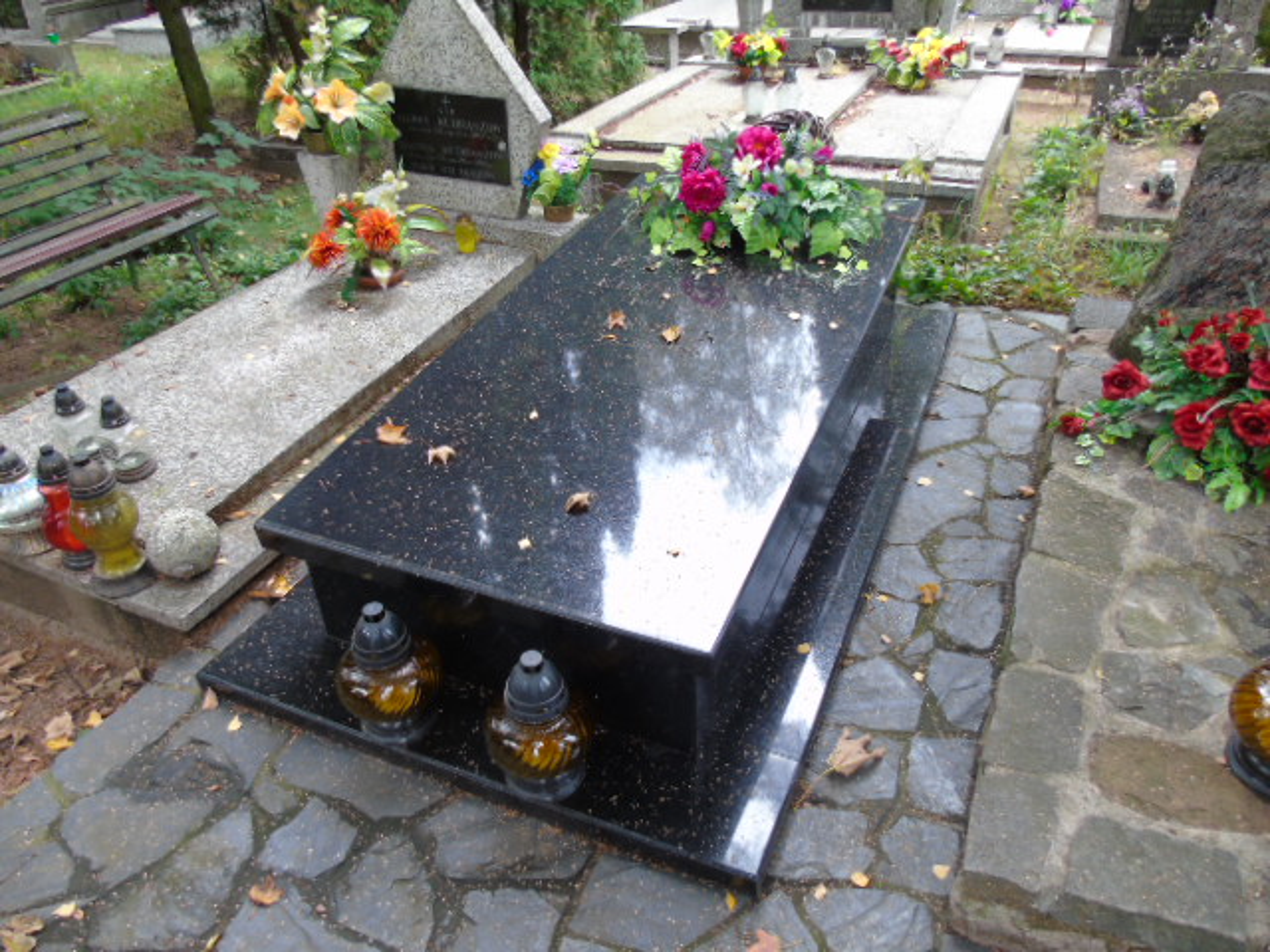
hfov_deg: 69.4
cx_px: 635
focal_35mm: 25
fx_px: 917
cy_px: 476
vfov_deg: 54.9
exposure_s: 1/30
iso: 80
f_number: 3.4
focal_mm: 4.4
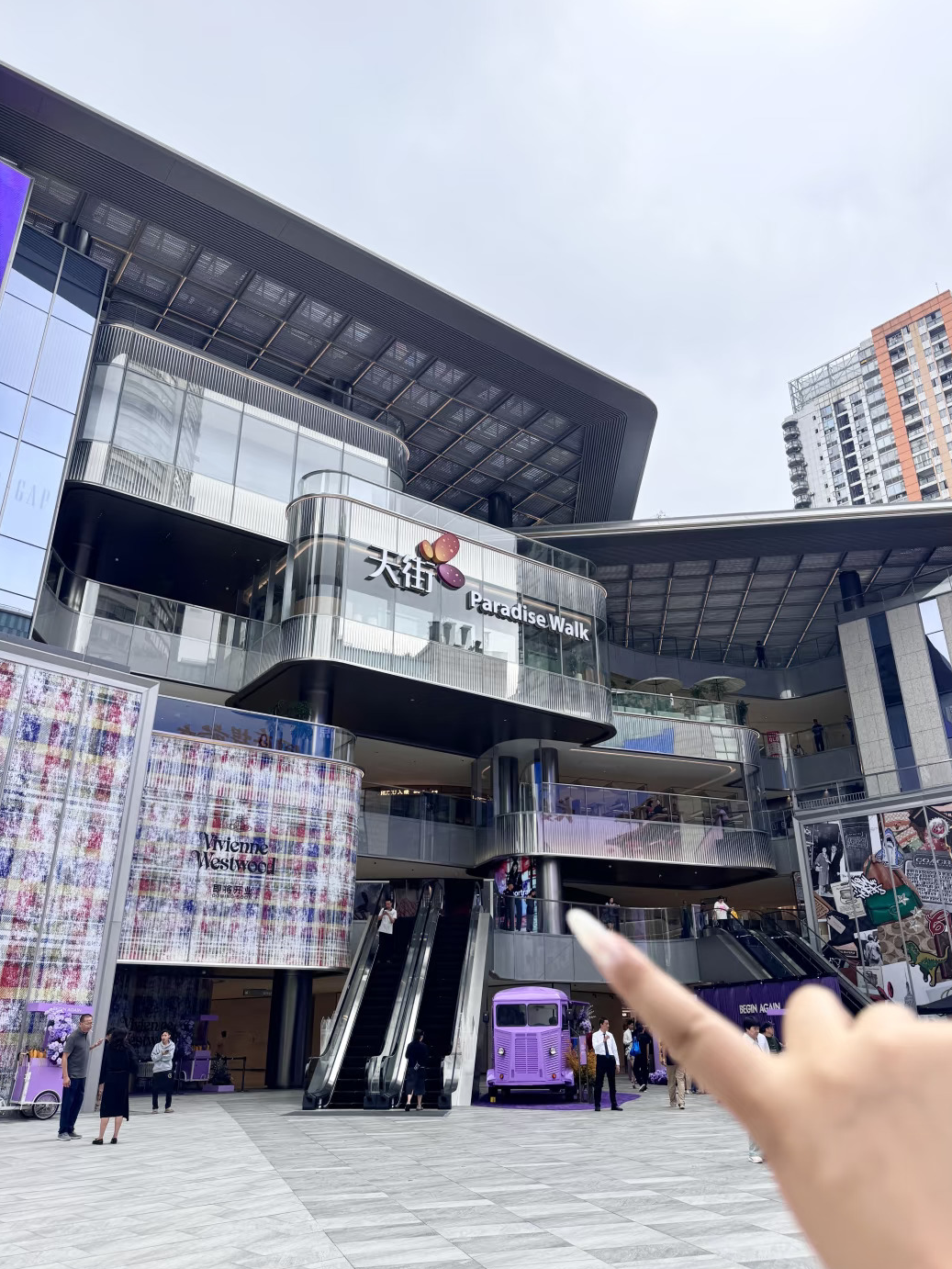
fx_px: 916
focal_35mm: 25
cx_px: 492
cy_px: 619
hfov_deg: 54.9
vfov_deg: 69.4
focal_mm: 6.76
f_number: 1.78
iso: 80
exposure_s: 1/2252
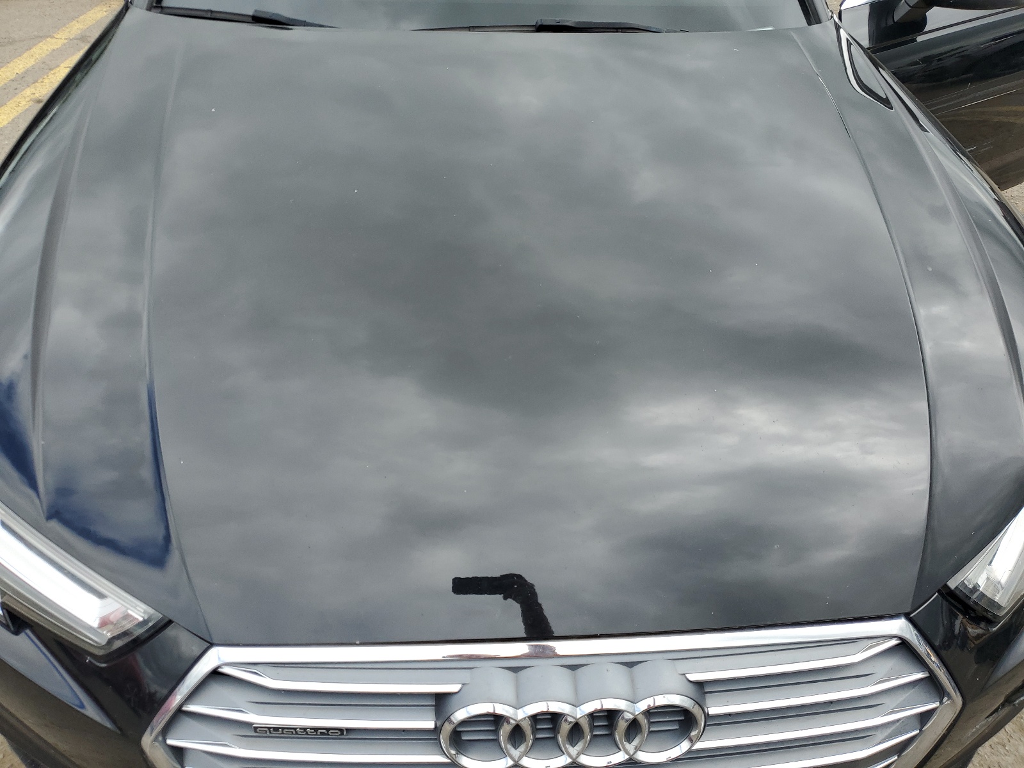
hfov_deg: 67.3
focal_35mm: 26
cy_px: 384
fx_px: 769
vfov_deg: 53.1
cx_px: 512
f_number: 1.5
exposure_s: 1/1111
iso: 50
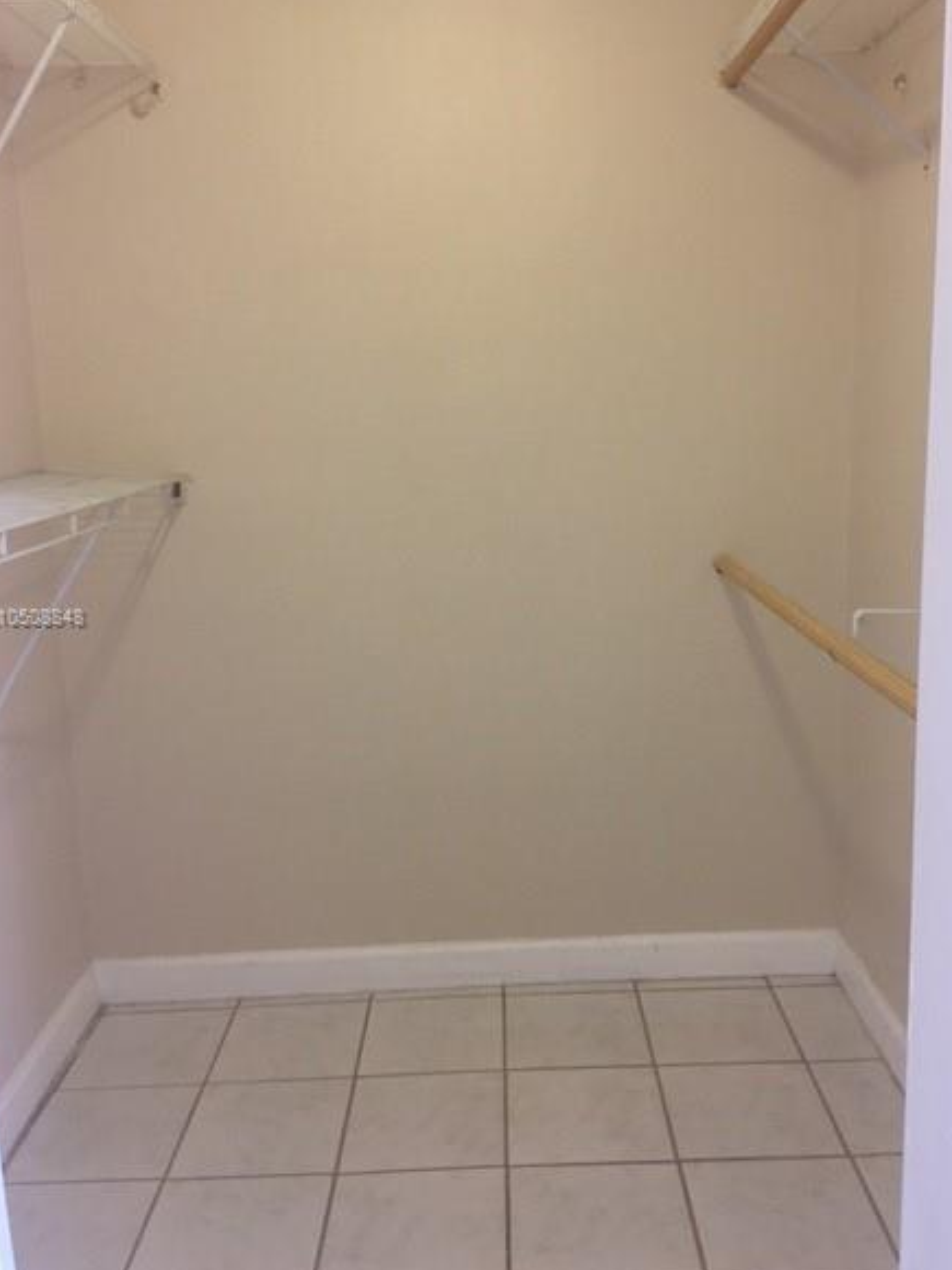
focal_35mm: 32
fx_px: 1173
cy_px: 620
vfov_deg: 56.8
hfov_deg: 44.1
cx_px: 503
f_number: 2.2
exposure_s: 1/15
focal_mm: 4.15
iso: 50
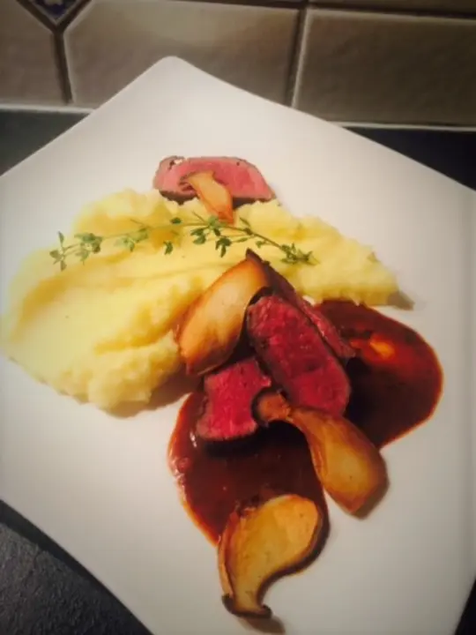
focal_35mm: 29
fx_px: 532
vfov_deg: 61.7
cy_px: 318
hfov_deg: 48.2
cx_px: 238
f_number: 2.2
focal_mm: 4.15
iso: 160
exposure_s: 1/33
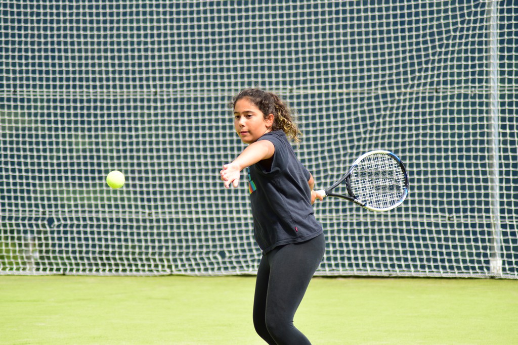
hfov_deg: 9.1
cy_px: 172
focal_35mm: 225
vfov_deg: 6.1
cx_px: 259
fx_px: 3238
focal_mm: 150
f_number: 4.2
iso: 320
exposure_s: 1/1250
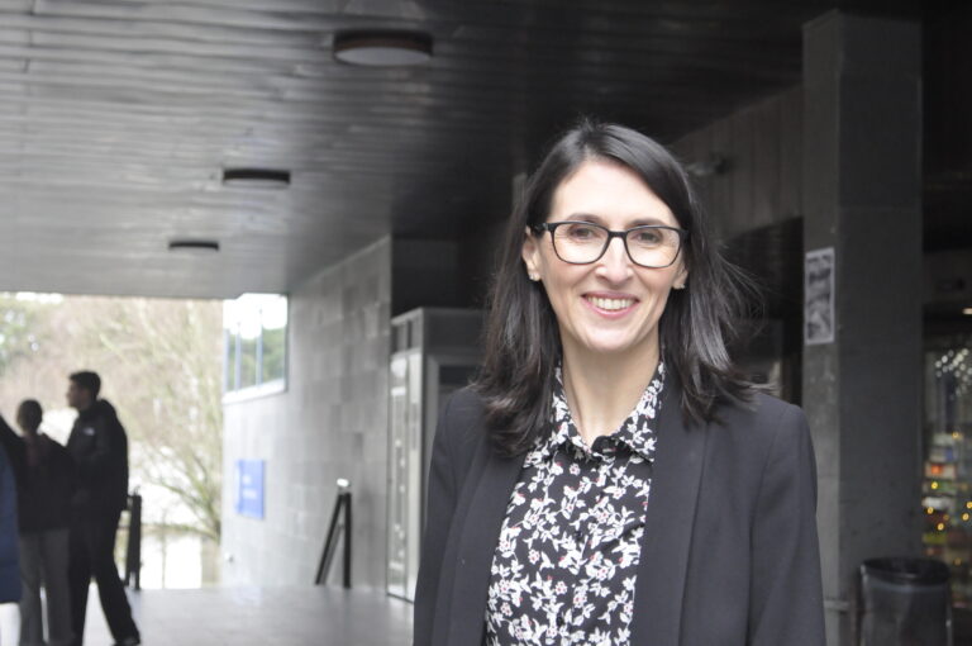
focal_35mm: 72
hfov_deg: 28.1
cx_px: 486
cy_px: 323
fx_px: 1942
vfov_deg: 18.9
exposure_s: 1/60
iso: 1600
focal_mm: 48
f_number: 8
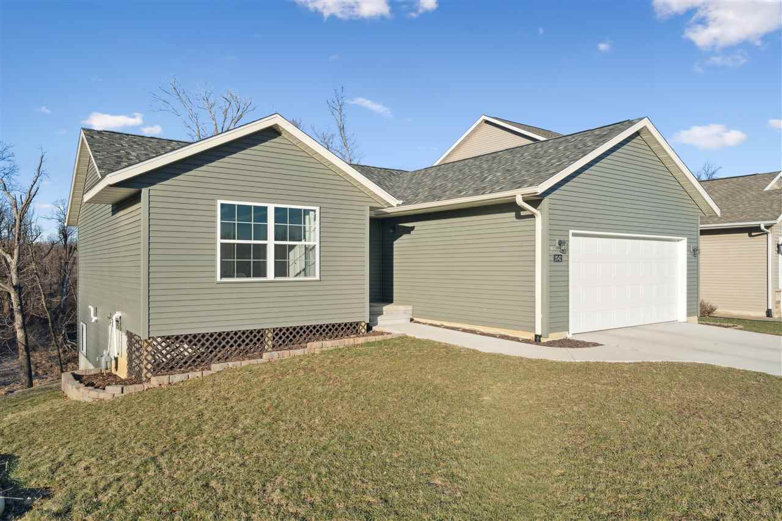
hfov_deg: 73.8
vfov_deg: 53.1
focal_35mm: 24
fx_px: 521
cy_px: 260
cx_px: 391
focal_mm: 24
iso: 400
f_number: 10
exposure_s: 1/400
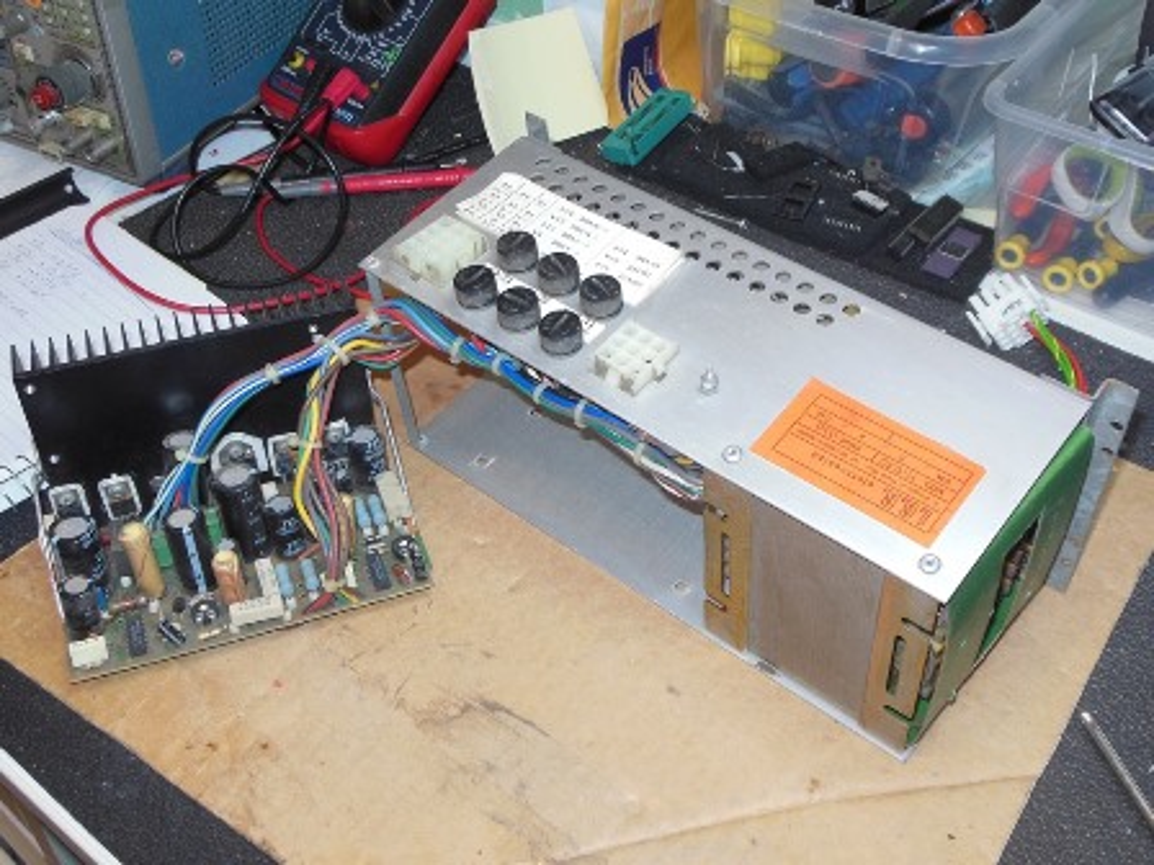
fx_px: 1100
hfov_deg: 55.4
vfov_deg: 42.9
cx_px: 577
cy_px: 432
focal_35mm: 33
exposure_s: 1/30
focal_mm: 6
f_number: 3.5
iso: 125
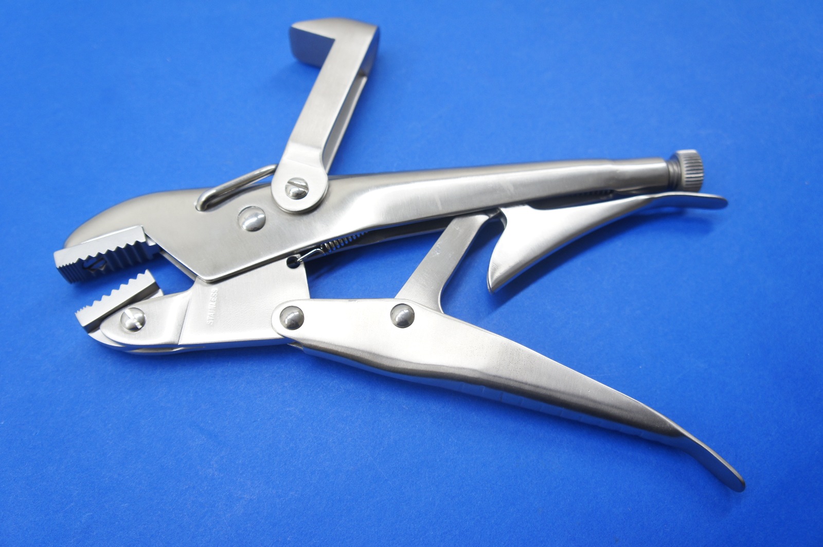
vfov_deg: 36.8
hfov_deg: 53.2
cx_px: 412
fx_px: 822
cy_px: 274
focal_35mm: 36
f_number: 4.5
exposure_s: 1/50
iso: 200
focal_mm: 24
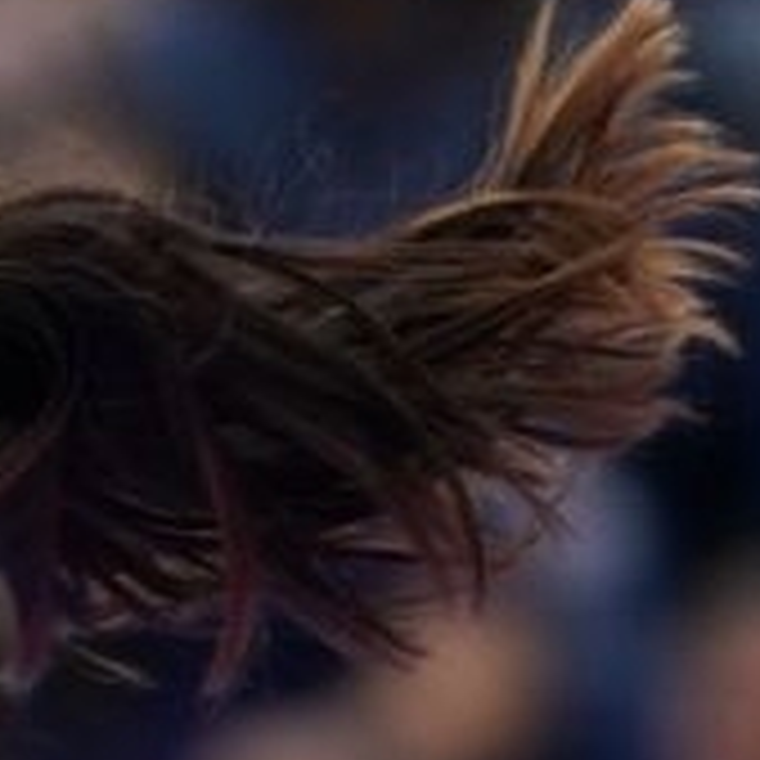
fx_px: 44910
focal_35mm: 1808
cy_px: 1767
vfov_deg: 1.0
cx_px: -1066
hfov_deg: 1.0
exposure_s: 1/1000
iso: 1250
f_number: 2.8
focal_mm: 200
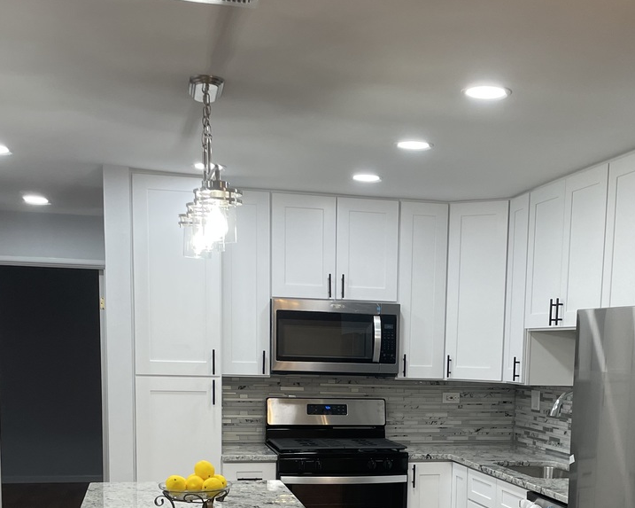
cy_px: 473
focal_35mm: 51
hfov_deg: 36.4
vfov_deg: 28.3
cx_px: 404
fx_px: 958
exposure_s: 1/120
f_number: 1.6
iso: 100
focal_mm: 4.2
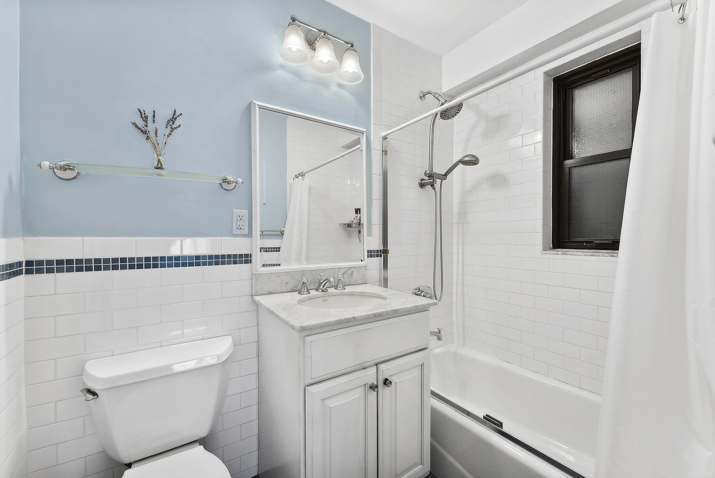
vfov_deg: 81.3
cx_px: 358
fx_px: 278
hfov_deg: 104.2
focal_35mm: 14
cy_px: 239
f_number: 9
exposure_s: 1/8
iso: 200
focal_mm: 14
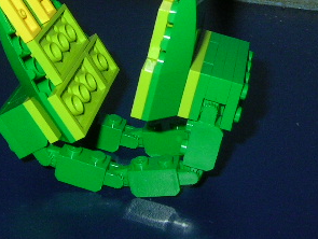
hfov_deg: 25.0
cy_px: -9
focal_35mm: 78
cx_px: 132
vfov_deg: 18.4
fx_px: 717
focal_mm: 5.6
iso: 100
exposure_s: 1/30
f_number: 4.8
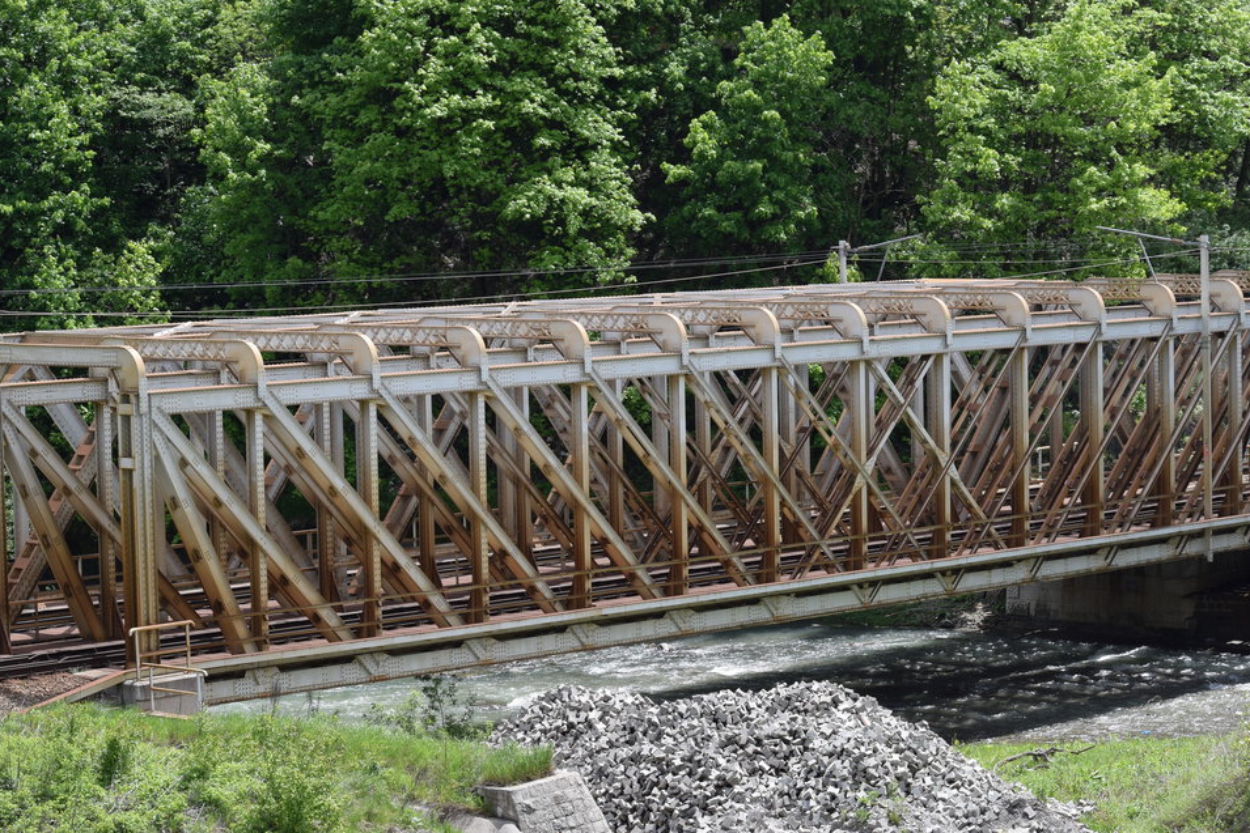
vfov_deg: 13.2
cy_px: 417
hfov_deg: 19.7
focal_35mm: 104
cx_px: 726
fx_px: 3598
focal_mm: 55
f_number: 8
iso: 250
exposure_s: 1/250
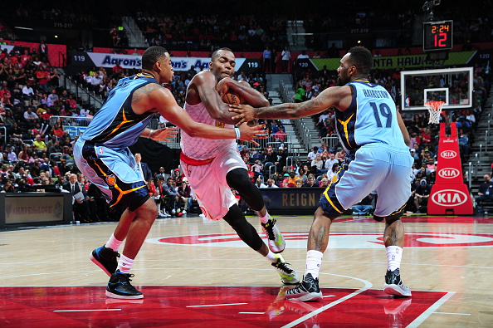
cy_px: 164
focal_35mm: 85
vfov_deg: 16.0
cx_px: 246
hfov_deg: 23.9
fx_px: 1163
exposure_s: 1/320
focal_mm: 85
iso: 640
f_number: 8
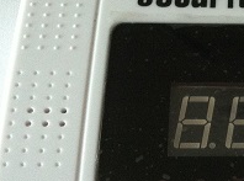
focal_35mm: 124
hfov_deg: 15.4
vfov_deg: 11.8
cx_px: 283
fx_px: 871
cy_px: 44
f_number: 2.8
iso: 125
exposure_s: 1/100
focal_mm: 3.85
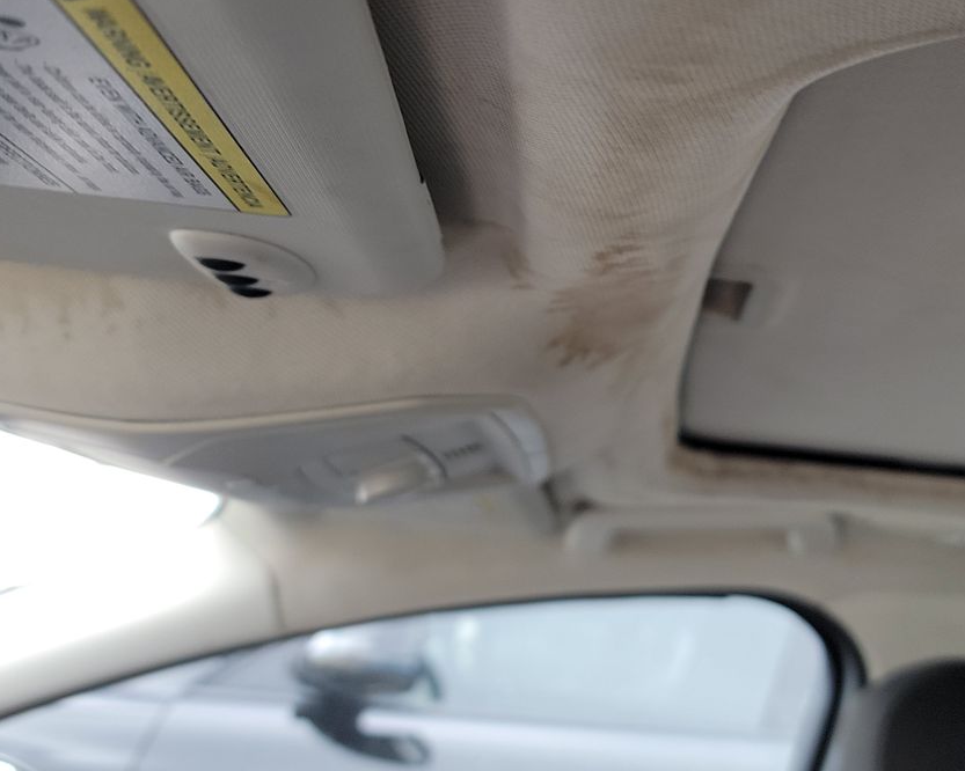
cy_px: 206
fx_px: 1285
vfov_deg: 32.9
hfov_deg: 40.6
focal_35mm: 45
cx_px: 658
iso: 86
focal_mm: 6.7
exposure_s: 1/59
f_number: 1.8
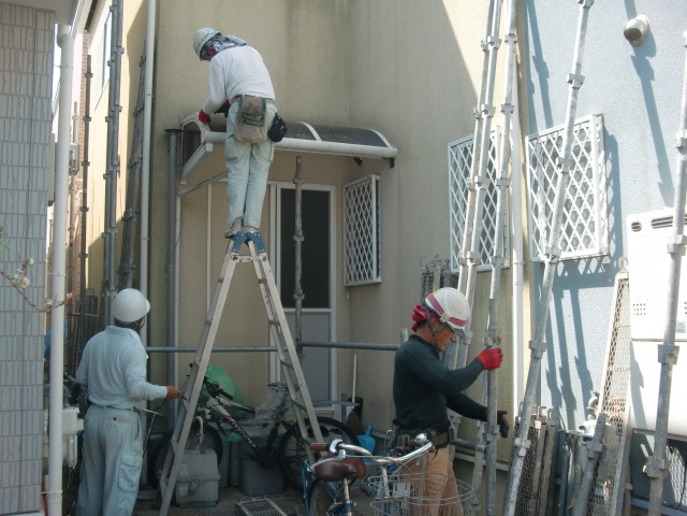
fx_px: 754
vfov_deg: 37.7
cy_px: 258
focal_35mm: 38
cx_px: 344
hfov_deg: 49.0
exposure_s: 1/125
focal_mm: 6.66
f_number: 3.9
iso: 64
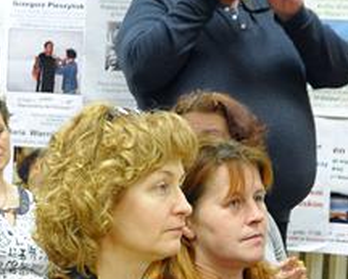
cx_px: 89
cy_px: 381
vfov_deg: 7.3
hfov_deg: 9.2
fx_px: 2164
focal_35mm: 210
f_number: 4.5
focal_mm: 38
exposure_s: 1/50
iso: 2000
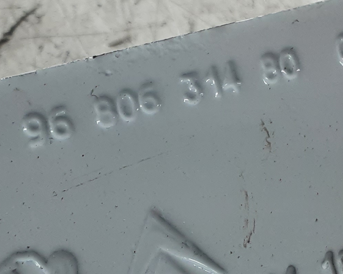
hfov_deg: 22.1
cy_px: 156
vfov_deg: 17.9
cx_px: 94
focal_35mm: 86
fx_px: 873
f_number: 1.9
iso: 64
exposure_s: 1/50
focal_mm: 2.91
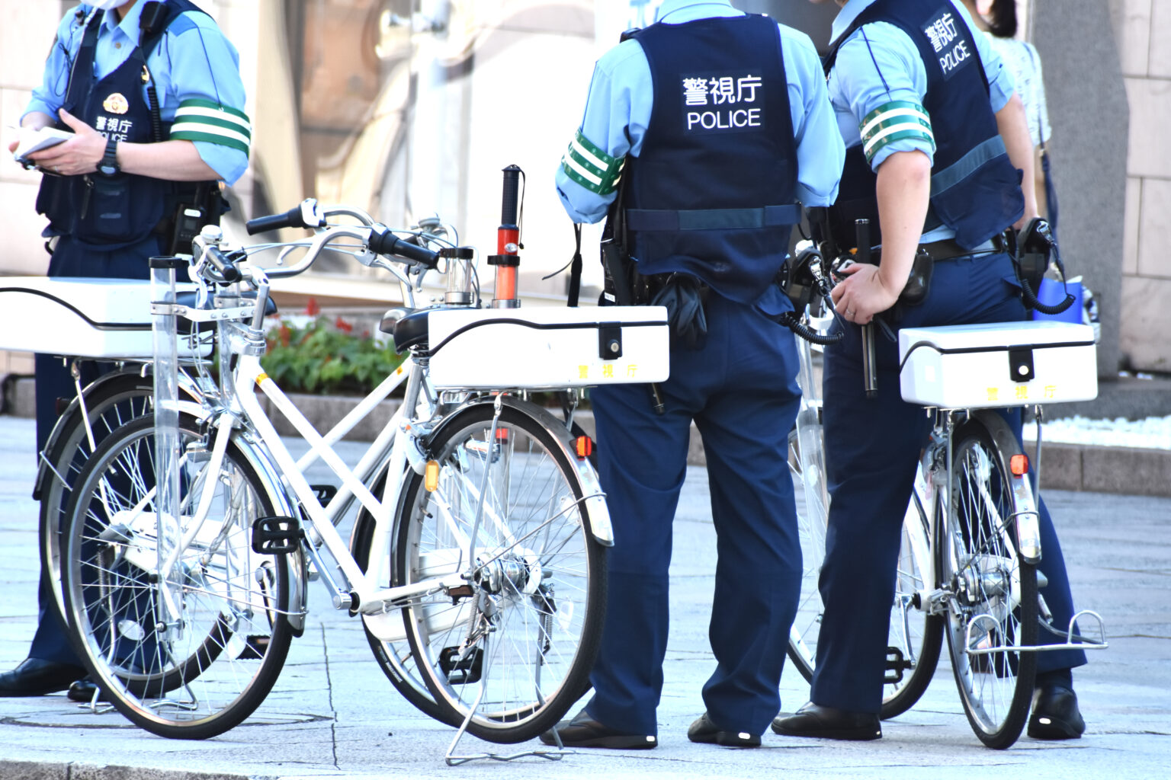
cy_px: 390
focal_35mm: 450
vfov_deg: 3.1
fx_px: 14636
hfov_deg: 4.6
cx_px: 586
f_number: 10
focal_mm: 300
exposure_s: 1/100
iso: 360
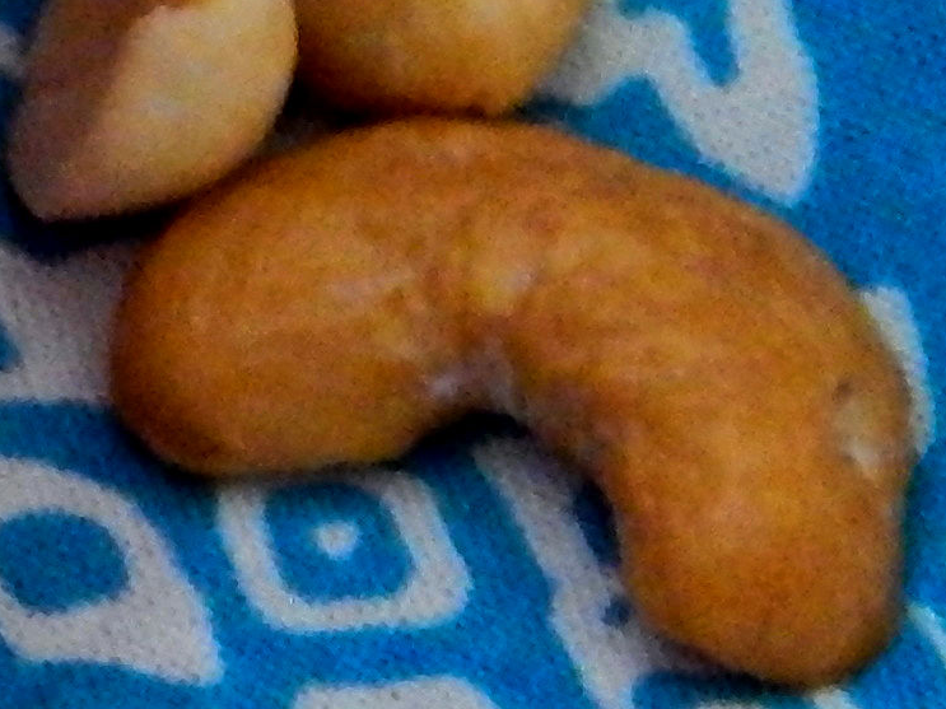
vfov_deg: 2.5
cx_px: -1612
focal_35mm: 583
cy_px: -299
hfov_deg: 3.3
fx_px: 15930
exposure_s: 1/15
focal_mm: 16.6
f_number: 4.4
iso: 800
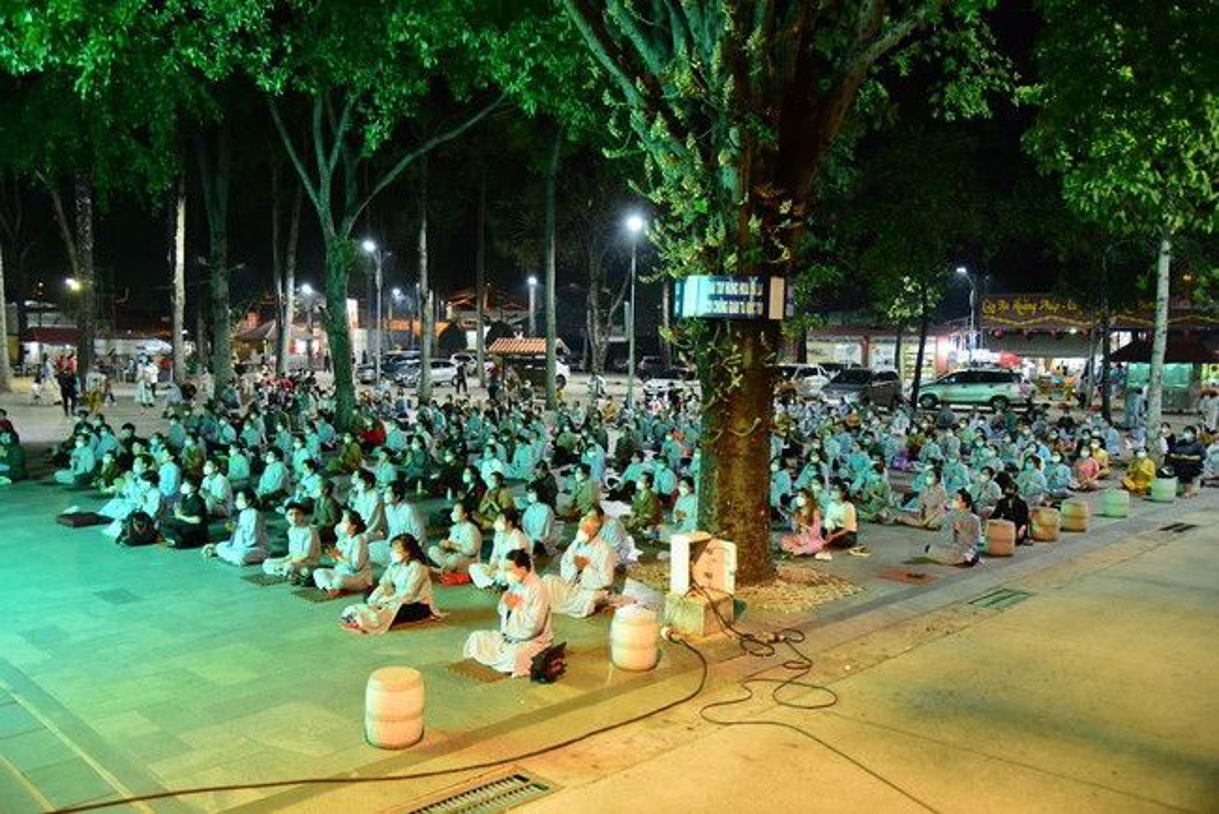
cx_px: 610
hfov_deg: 61.9
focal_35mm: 30
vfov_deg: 43.6
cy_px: 407
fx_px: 1016
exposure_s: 1/60
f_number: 4
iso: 5000
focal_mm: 30
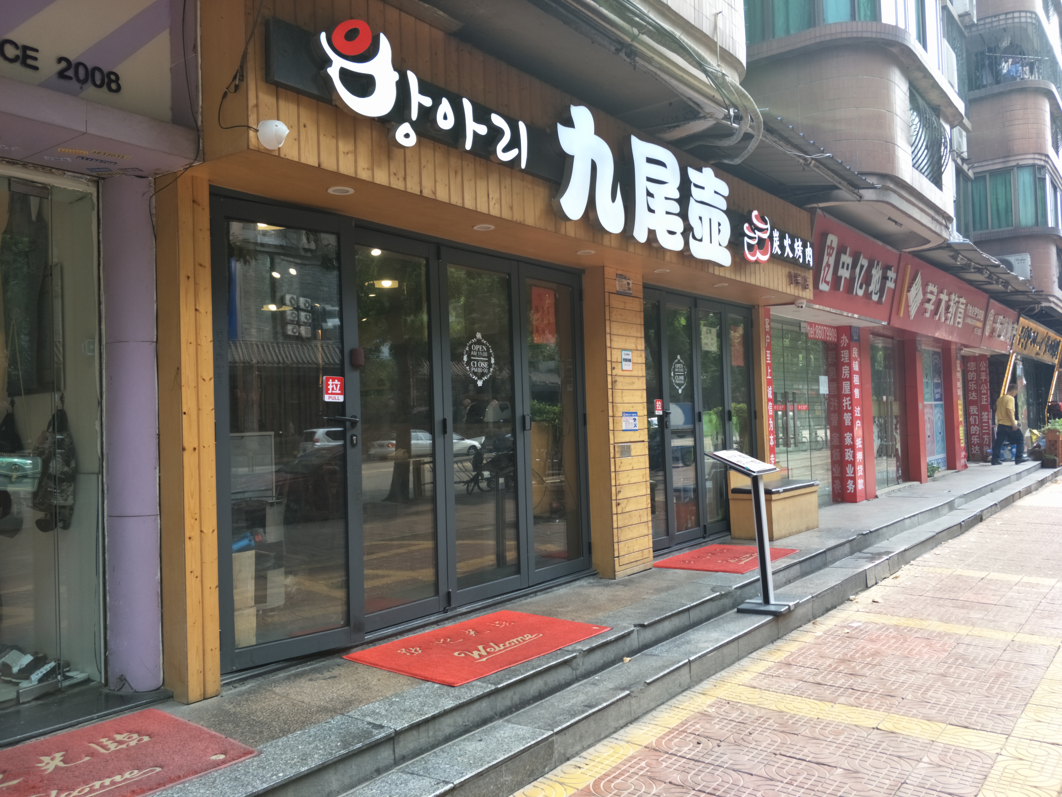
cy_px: 398
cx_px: 531
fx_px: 736
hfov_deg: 71.6
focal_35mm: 24
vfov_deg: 56.8
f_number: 1.7
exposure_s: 1/143
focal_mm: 4.1
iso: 43
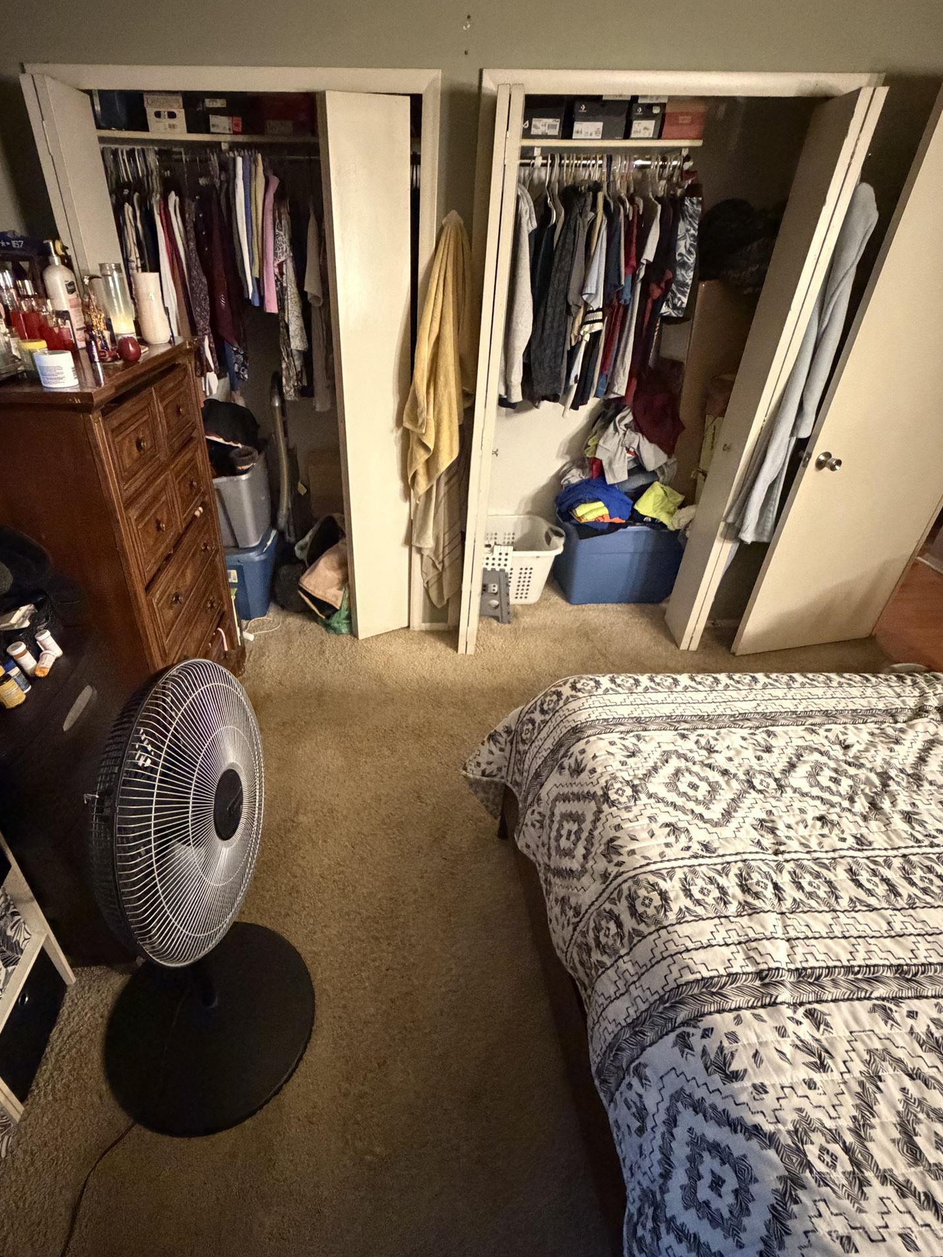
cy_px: 665
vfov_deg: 90.9
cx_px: 391
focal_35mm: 17
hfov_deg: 74.1
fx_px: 617
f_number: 2.2
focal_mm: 2.22
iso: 1600
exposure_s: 1/40
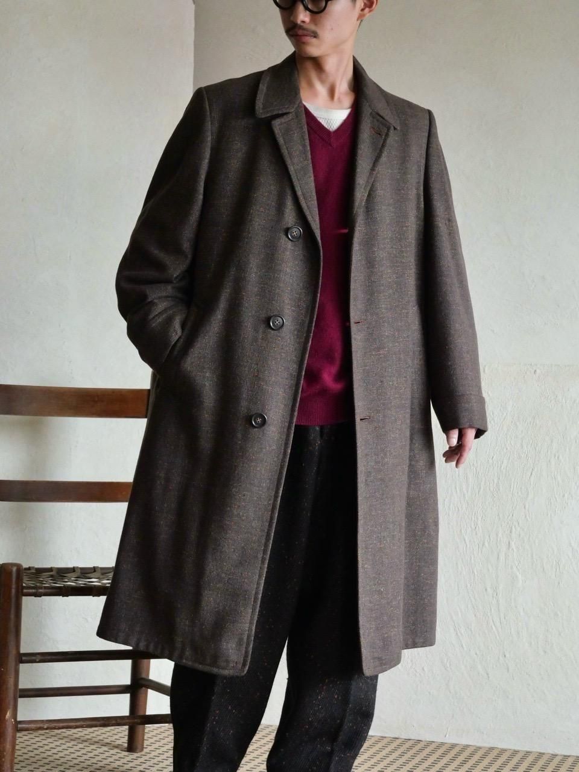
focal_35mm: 68
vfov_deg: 28.6
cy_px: 386
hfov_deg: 21.6
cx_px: 290
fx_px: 1517
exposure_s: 1/50
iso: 3200
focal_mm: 34
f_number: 3.8
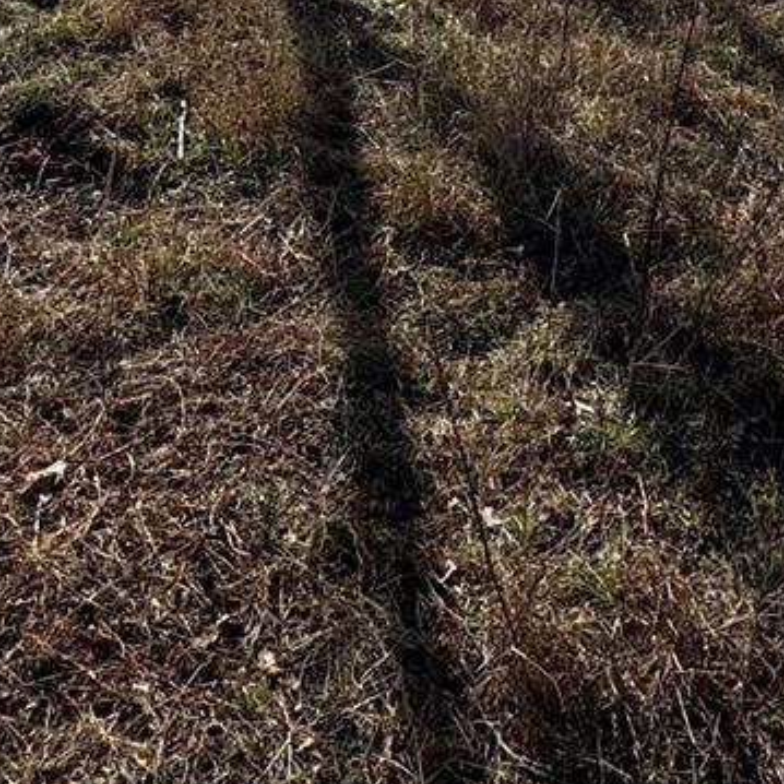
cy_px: -406
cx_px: 349
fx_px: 1358
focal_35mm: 53
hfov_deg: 32.2
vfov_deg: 24.6
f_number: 2.2
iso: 40
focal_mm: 2.22
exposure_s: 1/2674
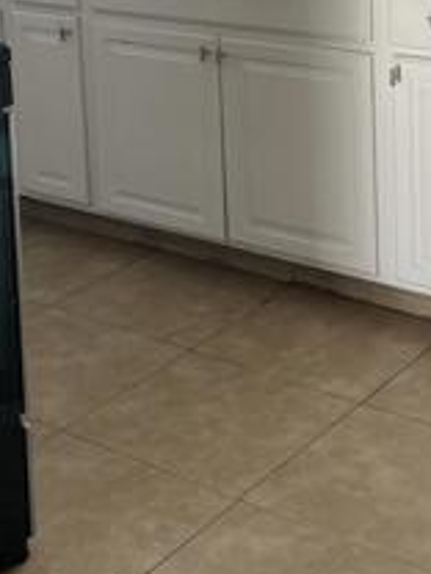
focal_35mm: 80
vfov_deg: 23.4
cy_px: -6
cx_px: 155
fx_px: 1328
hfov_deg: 18.4
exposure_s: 1/121
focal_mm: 4.2
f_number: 1.6
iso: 50
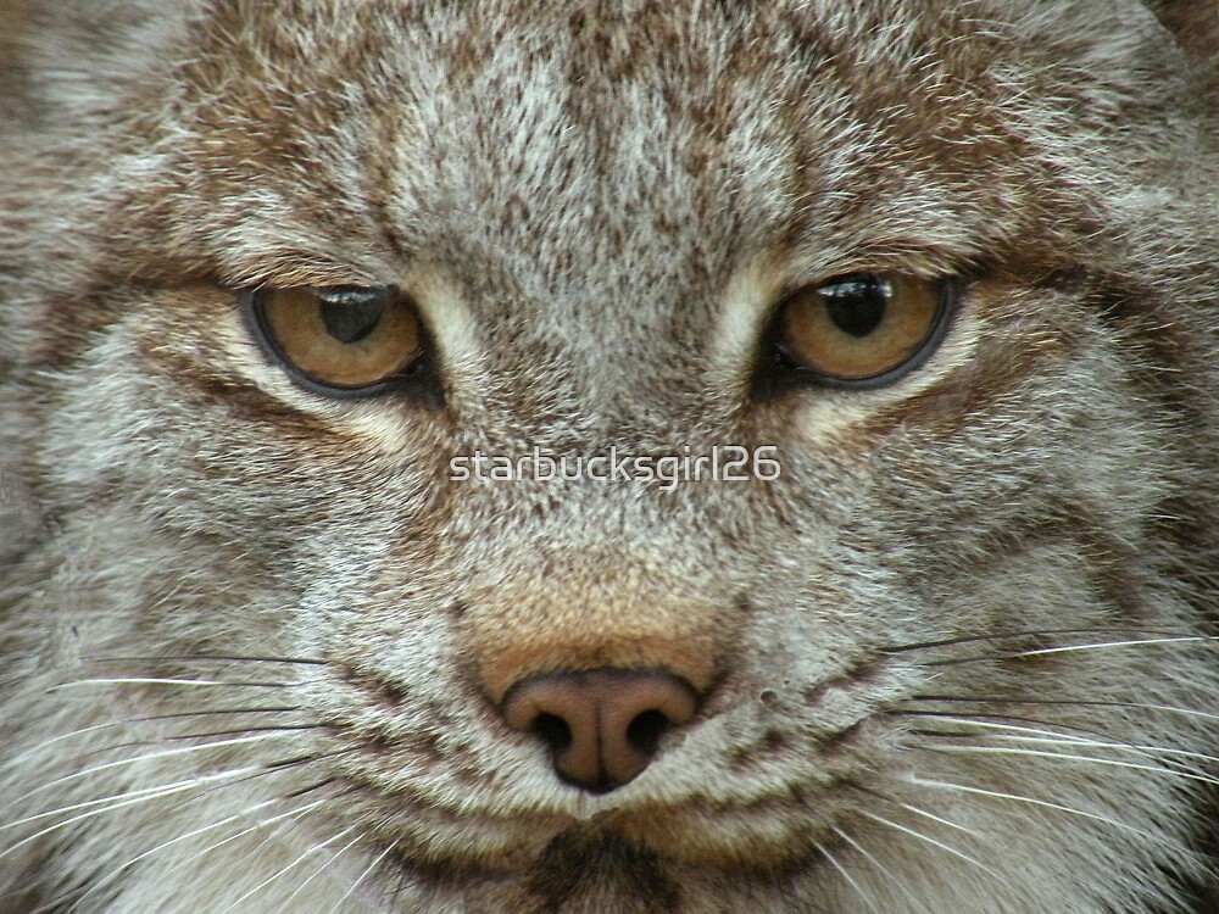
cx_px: 610
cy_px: 457
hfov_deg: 4.8
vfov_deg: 3.6
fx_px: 14509
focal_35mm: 412
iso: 400
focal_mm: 72.9
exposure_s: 1/61.3
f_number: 4.5
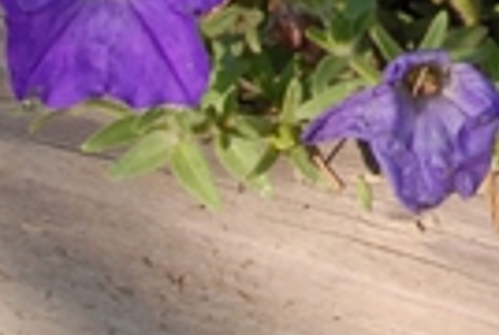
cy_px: -910
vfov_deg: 2.6
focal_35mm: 526
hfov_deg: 3.9
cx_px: 1095
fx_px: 7307
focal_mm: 46
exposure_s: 1/250
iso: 400
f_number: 8
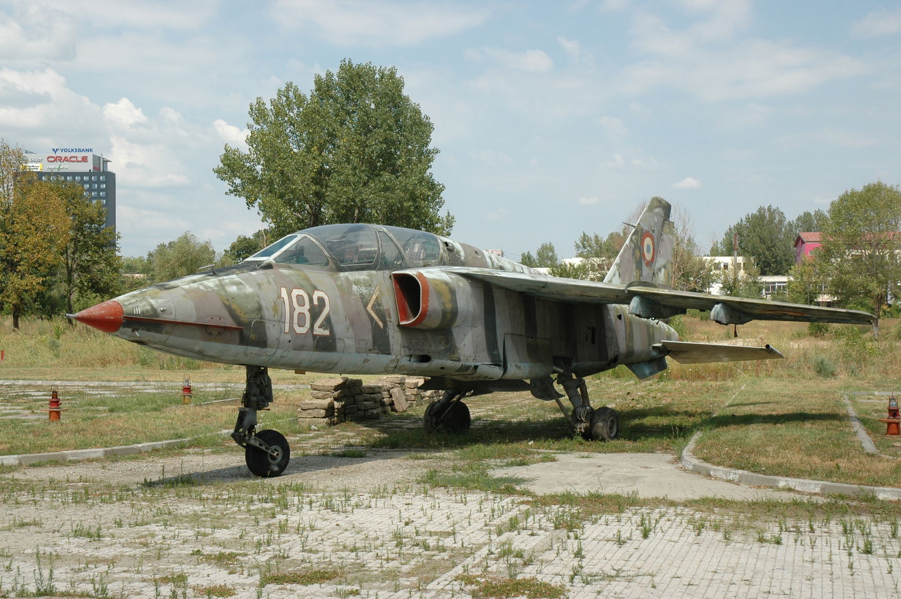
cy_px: 300
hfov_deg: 37.9
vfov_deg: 25.7
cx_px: 450
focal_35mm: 52
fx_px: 1312
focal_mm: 35
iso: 200
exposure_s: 1/400
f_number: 10
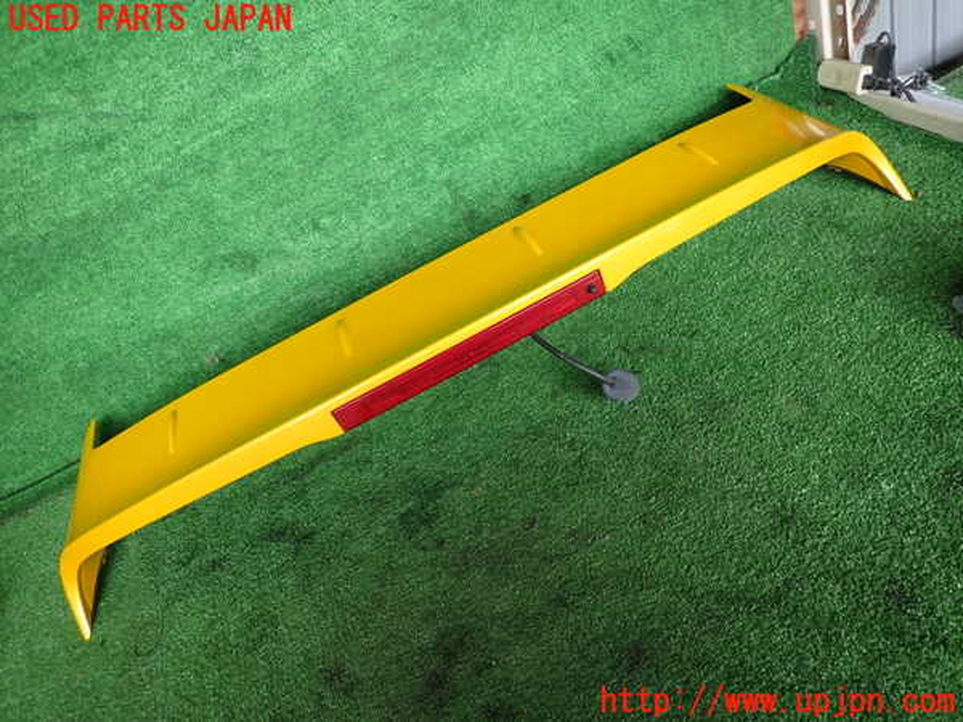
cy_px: 361
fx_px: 695
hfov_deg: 69.4
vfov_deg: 54.9
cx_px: 482
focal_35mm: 25
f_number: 2
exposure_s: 1/60
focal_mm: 4.5
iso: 100
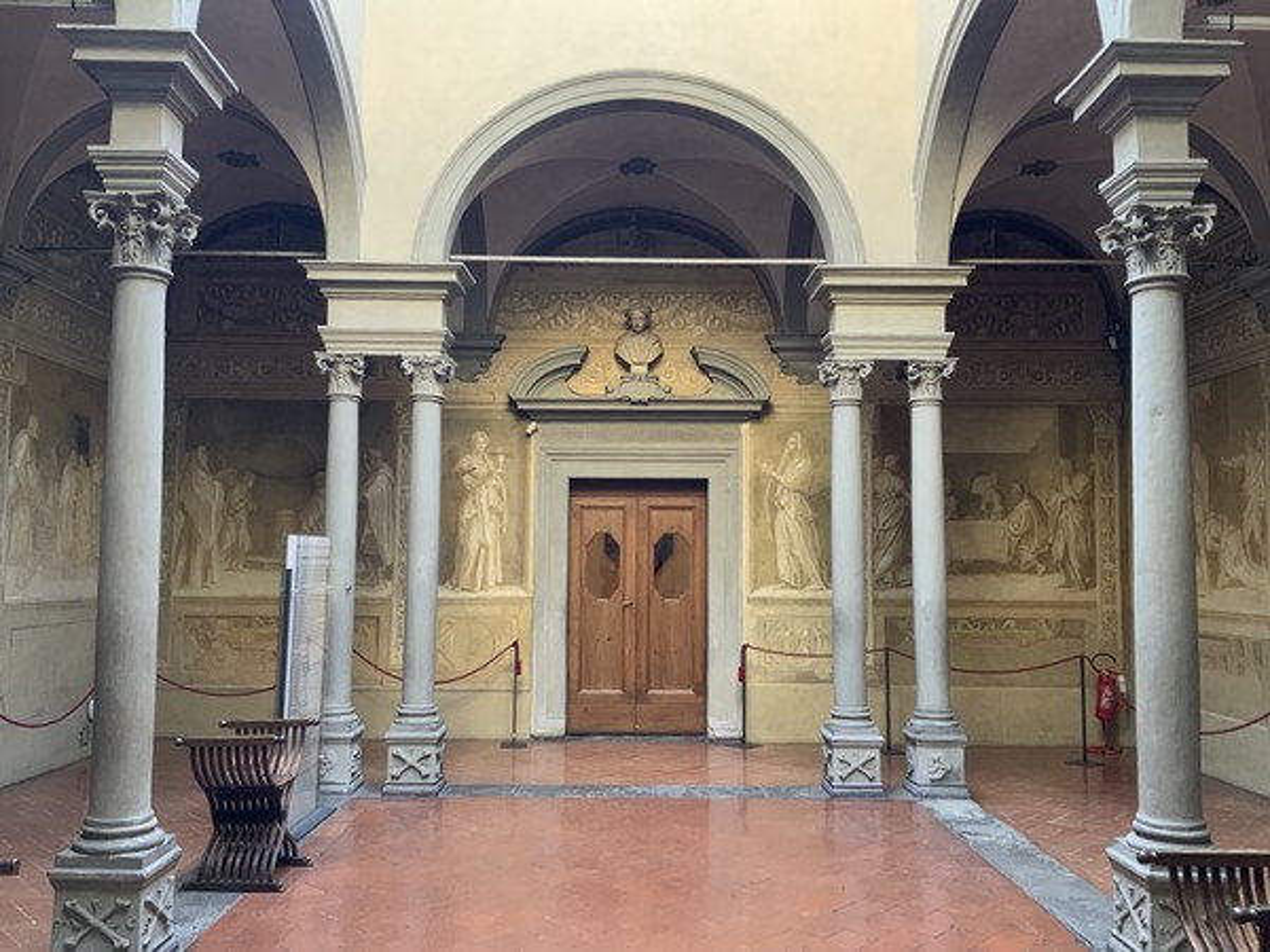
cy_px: 476
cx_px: 635
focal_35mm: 29
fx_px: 1064
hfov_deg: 61.7
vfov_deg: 48.2
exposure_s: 1/60
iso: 100
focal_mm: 3
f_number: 1.8
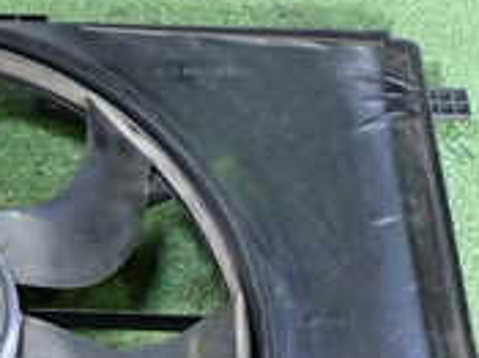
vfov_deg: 14.0
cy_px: 399
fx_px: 1424
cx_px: -112
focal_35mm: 103
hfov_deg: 18.0
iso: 500
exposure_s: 1/30
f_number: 2.3
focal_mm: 5.4
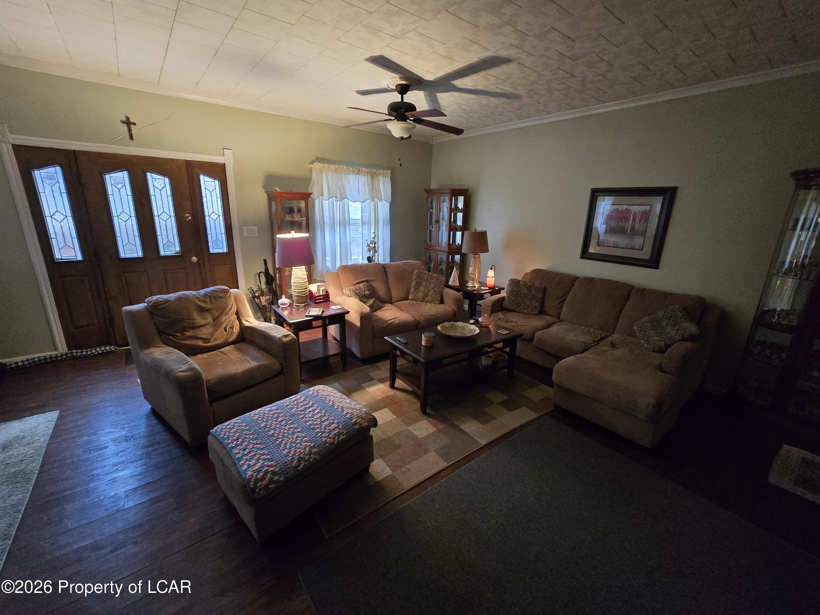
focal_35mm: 13
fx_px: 308
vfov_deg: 89.9
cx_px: 410
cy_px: 308
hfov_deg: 106.2
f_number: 2.2
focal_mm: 2.2
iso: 1000
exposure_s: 1/60
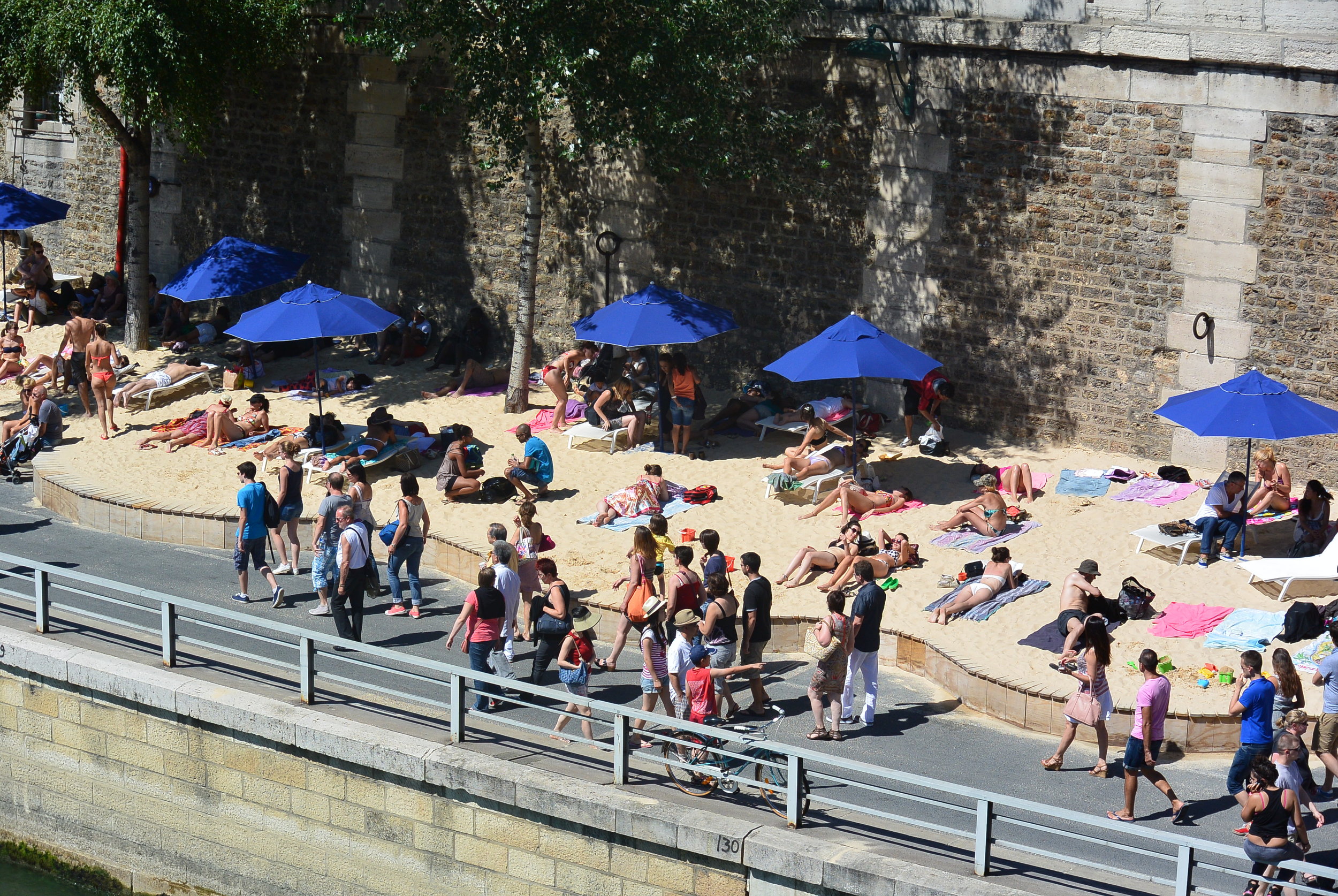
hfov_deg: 25.0
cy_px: 448
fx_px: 3014
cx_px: 669
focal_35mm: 81
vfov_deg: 16.9
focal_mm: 30
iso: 100
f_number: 5
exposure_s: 1/1000
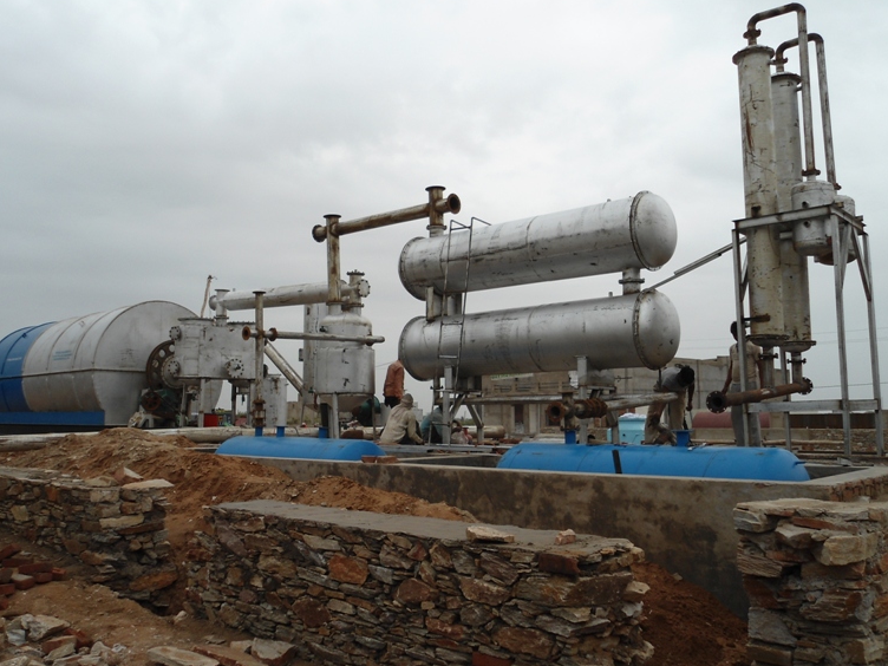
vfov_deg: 42.9
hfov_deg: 55.3
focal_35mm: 33
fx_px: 847
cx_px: 430
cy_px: 320
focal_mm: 5.6
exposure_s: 1/160
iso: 80
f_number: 8.5
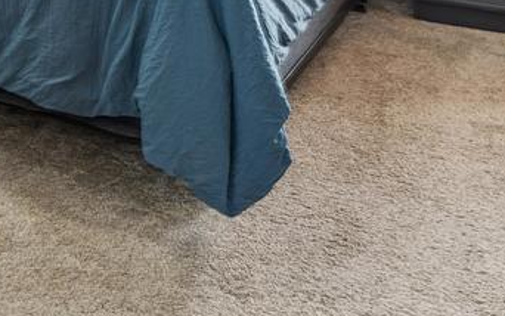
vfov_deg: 16.9
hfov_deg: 31.9
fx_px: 840
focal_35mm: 61
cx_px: 53
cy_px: -283
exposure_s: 1/13
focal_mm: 16
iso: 500
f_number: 8
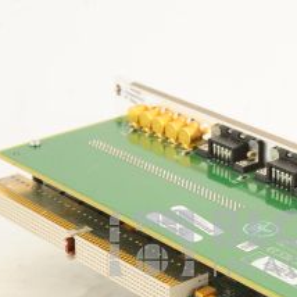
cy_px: 244
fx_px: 1155
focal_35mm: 119
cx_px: 248
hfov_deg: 14.5
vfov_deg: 14.6
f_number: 11
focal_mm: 50
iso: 1600
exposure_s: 1/125
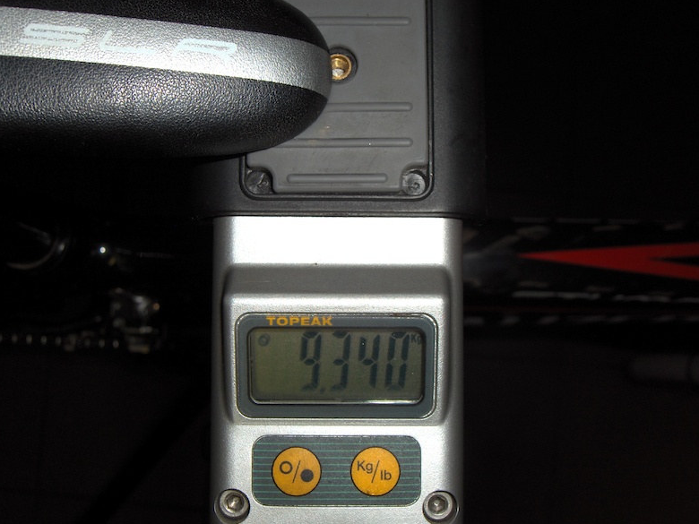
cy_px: 264
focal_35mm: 40
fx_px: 808
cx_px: 349
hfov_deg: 46.8
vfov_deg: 36.0
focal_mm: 8
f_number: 4.8
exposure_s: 1/60
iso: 100
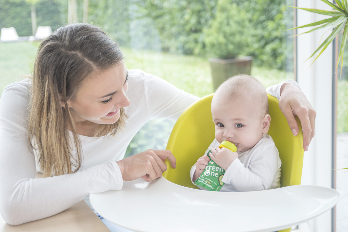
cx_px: 174
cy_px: 116
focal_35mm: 62
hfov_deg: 32.4
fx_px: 600
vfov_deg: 21.9
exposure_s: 1/160
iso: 400
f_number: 5
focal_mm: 62
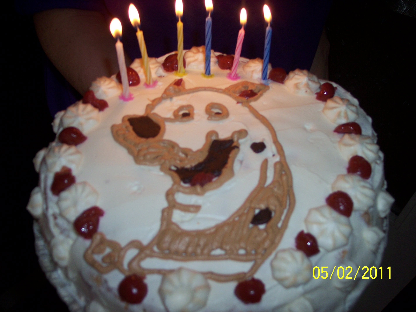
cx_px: 208
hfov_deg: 47.9
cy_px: 156
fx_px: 469
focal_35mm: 39
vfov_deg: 36.8
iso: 100
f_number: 2.8
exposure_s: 1/60
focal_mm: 8
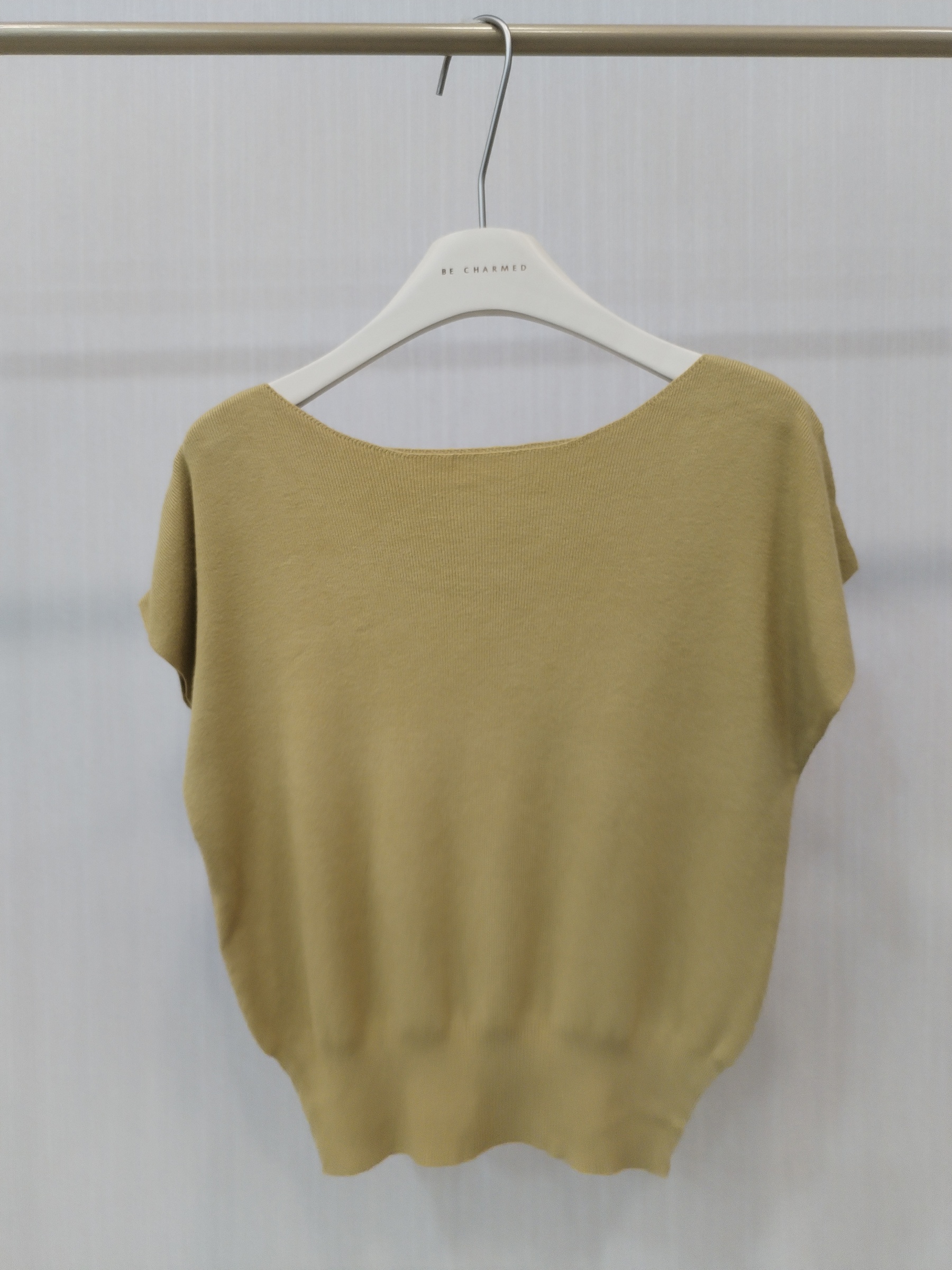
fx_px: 1063
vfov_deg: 61.7
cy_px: 635
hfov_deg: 48.2
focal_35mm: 29
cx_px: 476
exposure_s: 1/60
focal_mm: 4.75
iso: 377
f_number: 1.8
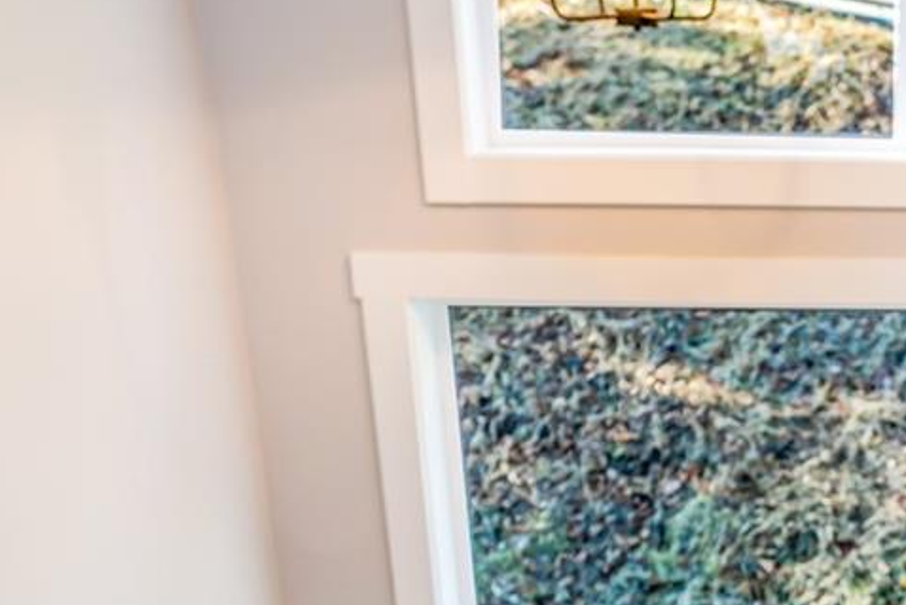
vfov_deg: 21.6
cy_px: 644
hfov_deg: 31.0
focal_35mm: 60
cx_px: 900
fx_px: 1510
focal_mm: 14
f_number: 4.5
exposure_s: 1/100
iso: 100
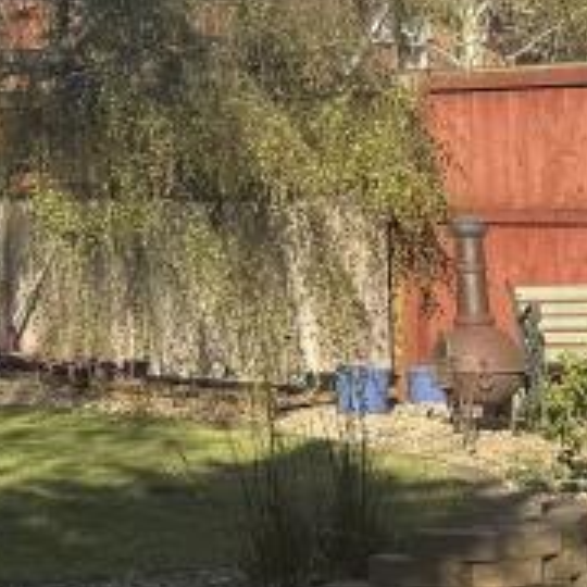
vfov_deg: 14.2
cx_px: -127
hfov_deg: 14.0
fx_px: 2321
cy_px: 36
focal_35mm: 121
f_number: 1.78
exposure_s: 1/3021
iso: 80
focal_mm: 6.76
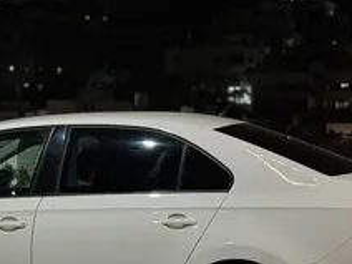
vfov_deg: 10.2
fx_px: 1474
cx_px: 37
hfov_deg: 13.5
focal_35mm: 145
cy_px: 105
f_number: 1.78
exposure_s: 1/33
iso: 500
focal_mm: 6.76
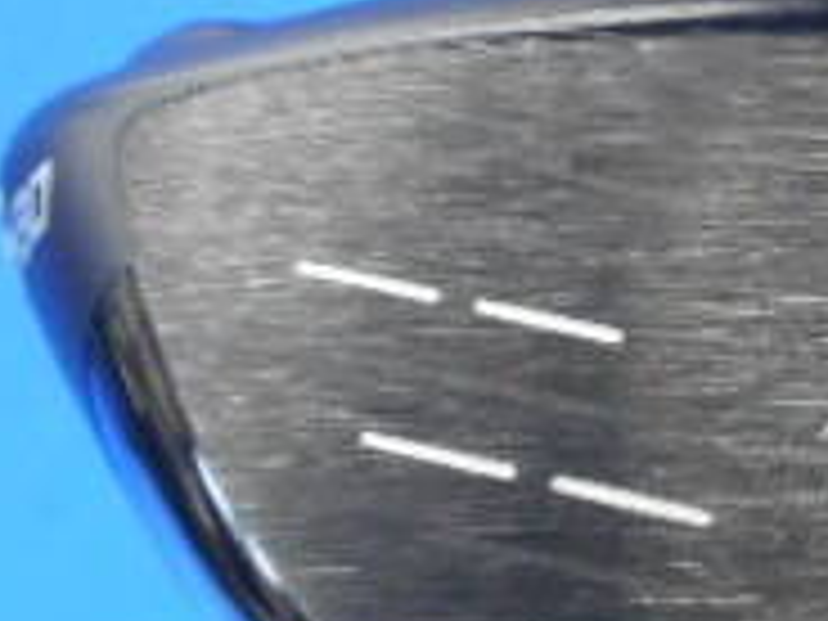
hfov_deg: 18.3
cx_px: 1026
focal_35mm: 101
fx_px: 2416
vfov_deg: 14.6
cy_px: 288
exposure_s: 1/30
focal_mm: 5.2
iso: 320
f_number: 4
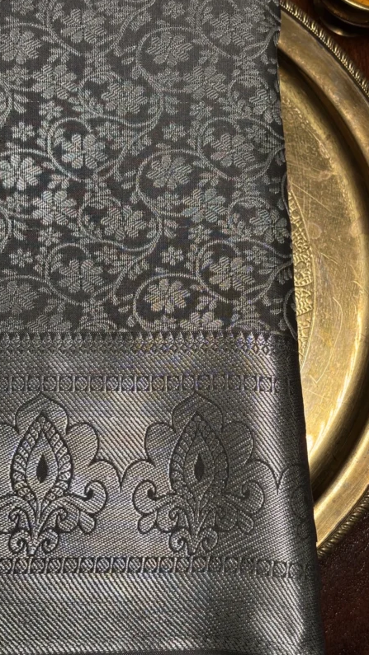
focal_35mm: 57
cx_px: 199
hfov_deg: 21.1
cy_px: 326
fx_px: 992
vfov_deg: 36.6
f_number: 1.6
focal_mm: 5.96
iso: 50
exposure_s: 1/84
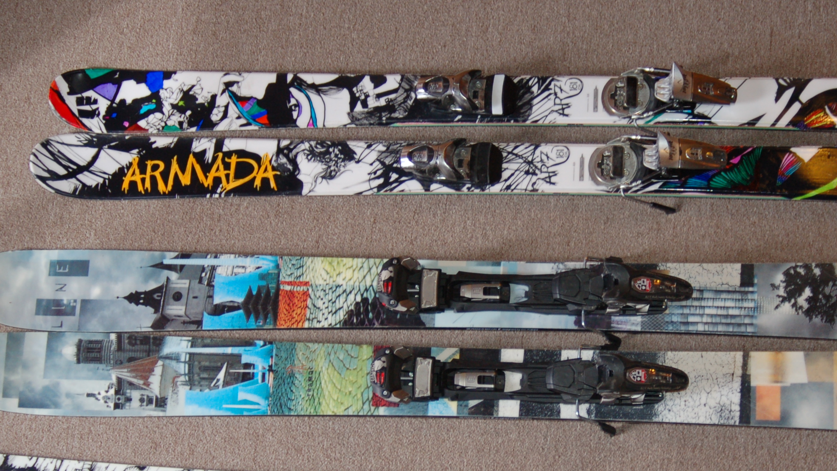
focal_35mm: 67
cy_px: 319
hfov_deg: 31.2
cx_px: 550
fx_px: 1487
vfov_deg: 17.9
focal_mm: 28
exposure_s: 1/60
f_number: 3.3
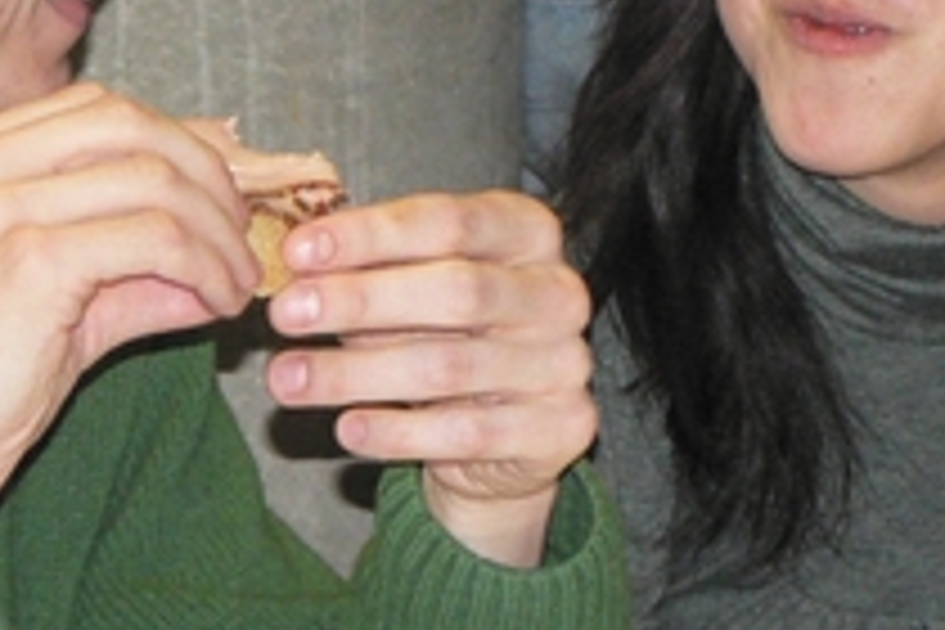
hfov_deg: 6.6
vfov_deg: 4.4
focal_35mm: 314
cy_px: -81
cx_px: 376
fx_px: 8242
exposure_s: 1/60
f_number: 3.2
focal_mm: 19.9
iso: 400
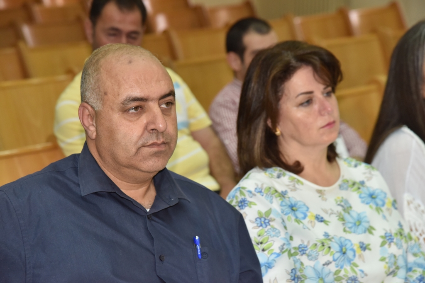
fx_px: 1417
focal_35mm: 120
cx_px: 212
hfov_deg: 17.1
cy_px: 142
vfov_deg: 11.4
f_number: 6.3
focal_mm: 120
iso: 1600
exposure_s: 1/250
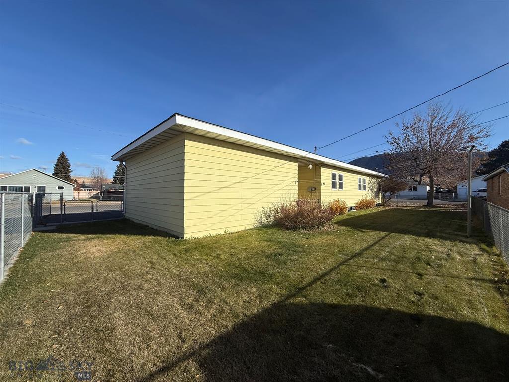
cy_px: 191
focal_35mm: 14
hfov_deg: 102.1
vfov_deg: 85.7
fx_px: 206
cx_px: 254
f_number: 2.2
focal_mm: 2.22
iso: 50
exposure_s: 1/4762
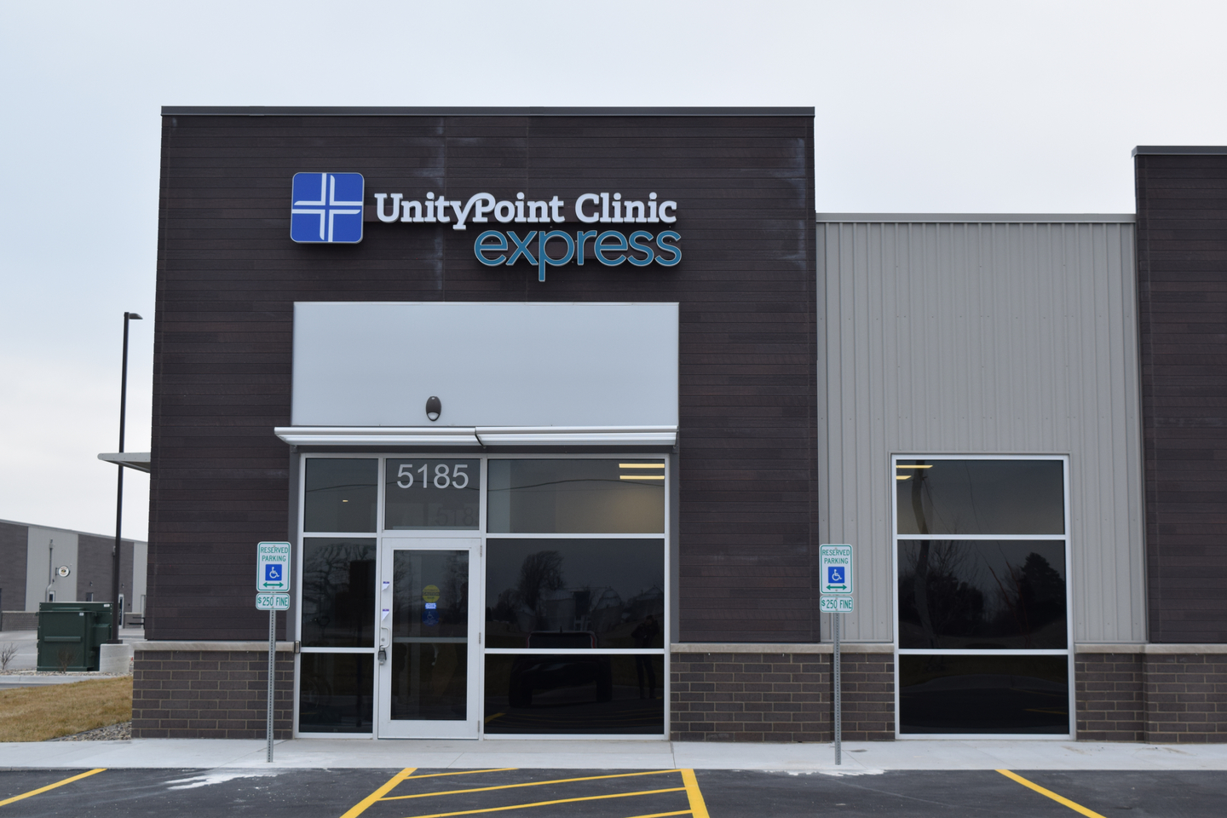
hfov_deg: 37.9
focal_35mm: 52
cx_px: 614
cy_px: 409
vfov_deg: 25.8
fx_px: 1789
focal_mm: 35
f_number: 8
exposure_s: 1/250
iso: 400
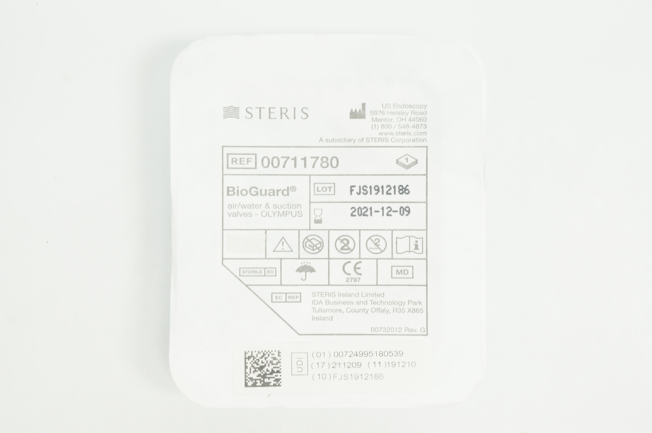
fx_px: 1058
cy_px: 216
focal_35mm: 58
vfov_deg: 23.1
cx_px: 326
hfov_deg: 34.2
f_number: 9
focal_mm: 39
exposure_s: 1/15
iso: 400
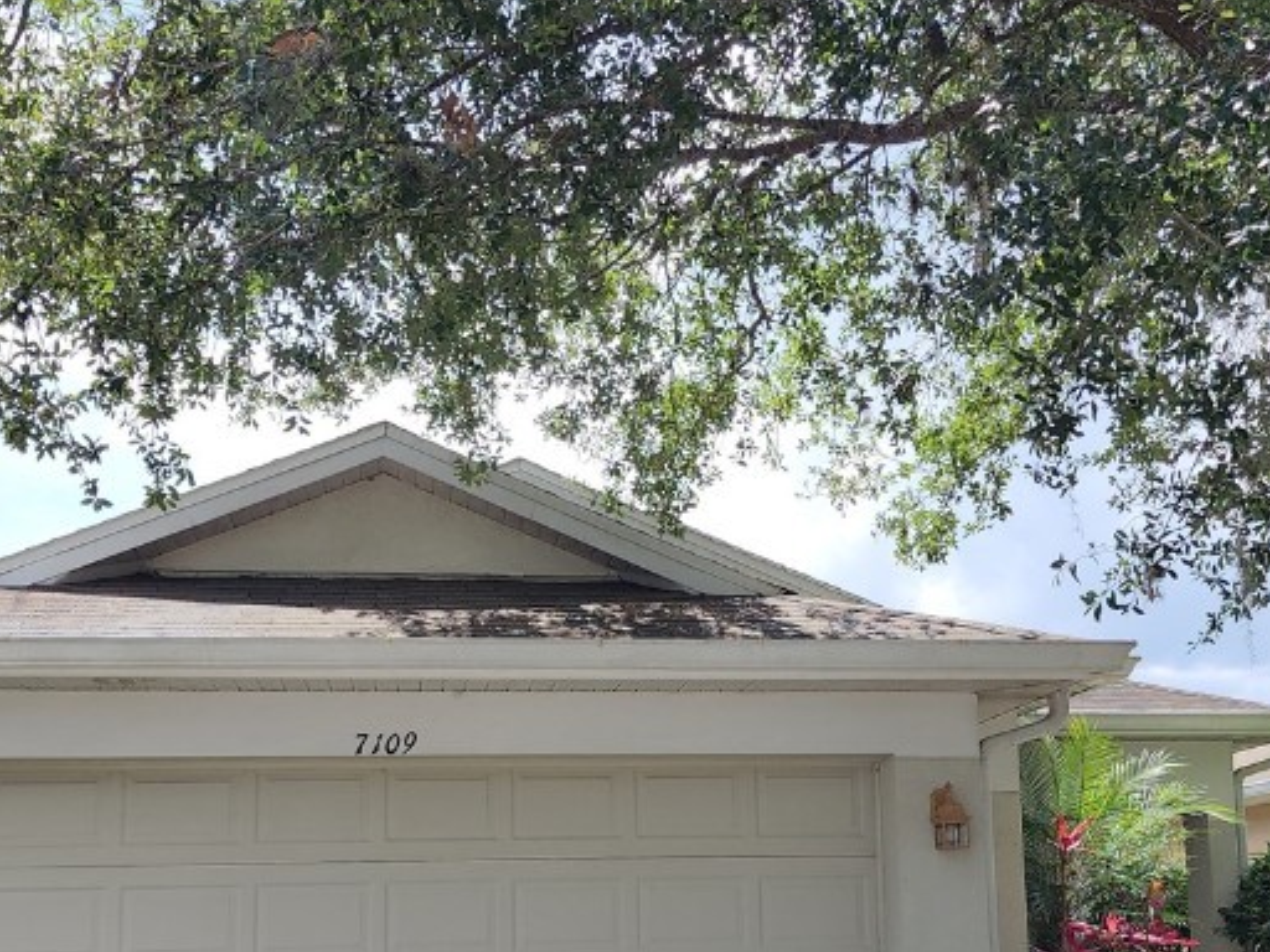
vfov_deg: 31.0
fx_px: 1688
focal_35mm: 46
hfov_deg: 41.2
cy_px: 716
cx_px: 593
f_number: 1.8
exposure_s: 1/719
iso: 12
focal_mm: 6.4
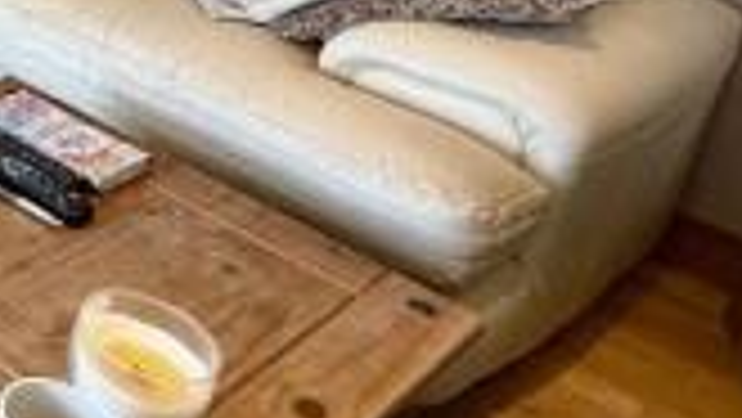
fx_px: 1063
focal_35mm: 54
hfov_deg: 24.4
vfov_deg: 20.0
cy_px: -160
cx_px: -492
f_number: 2.2
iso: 160
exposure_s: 1/100
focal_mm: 2.22
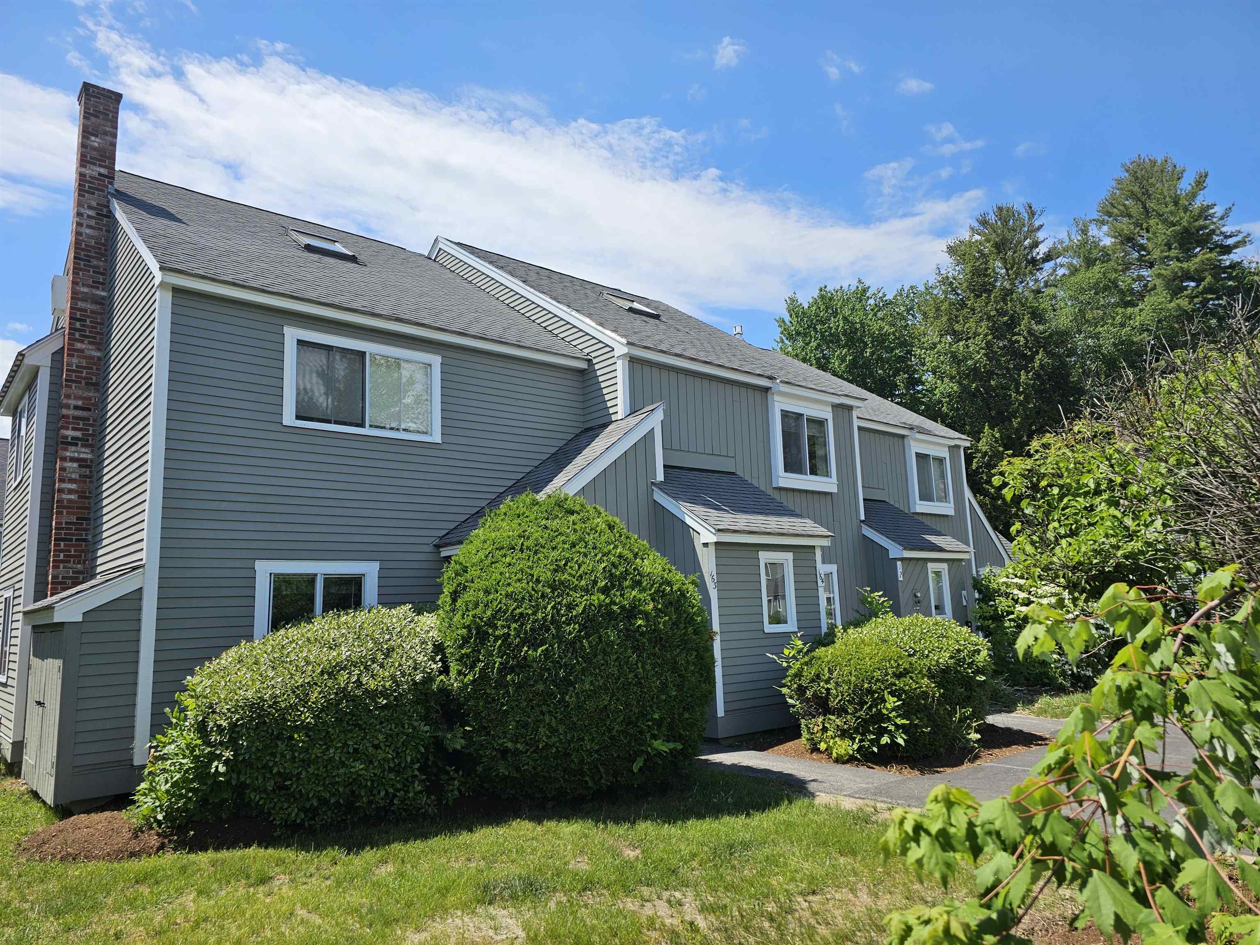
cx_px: 630
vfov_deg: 58.9
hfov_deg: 73.9
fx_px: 837
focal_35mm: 23
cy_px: 472
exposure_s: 1/939
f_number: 1.7
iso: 10
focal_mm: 6.3
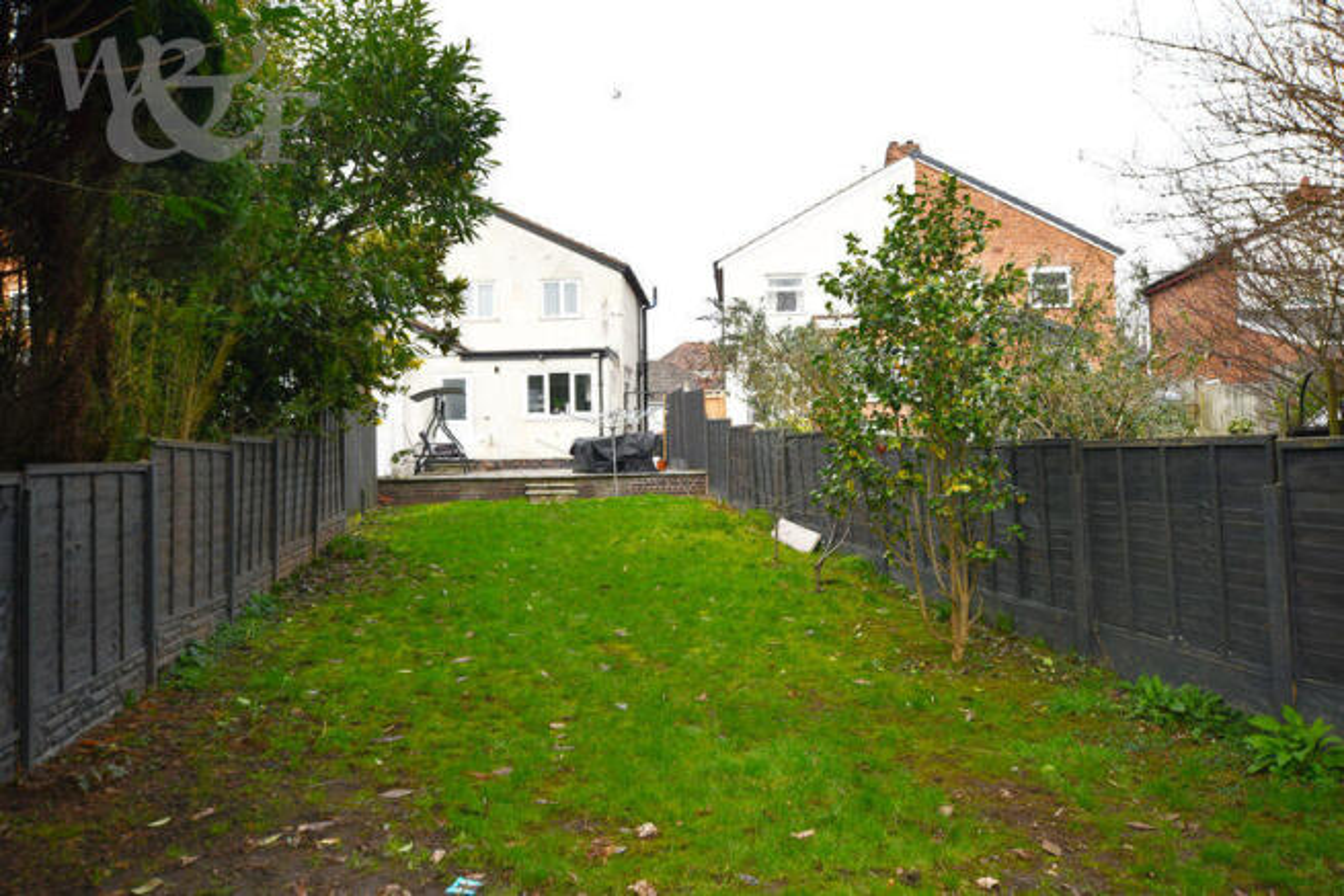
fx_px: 1120
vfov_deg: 43.6
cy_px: 448
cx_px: 672
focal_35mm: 30
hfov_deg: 61.9
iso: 200
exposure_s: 1/250
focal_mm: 20
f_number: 6.3
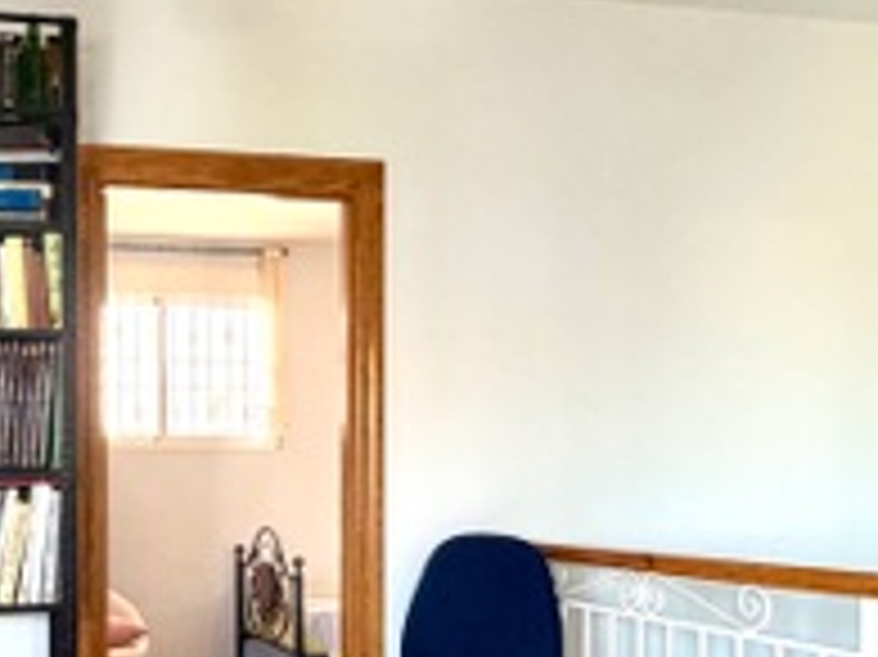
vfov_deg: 30.9
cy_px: 495
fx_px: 1166
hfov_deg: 39.5
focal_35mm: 46
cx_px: 167
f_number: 2.2
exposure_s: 1/50
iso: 250
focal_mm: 2.22
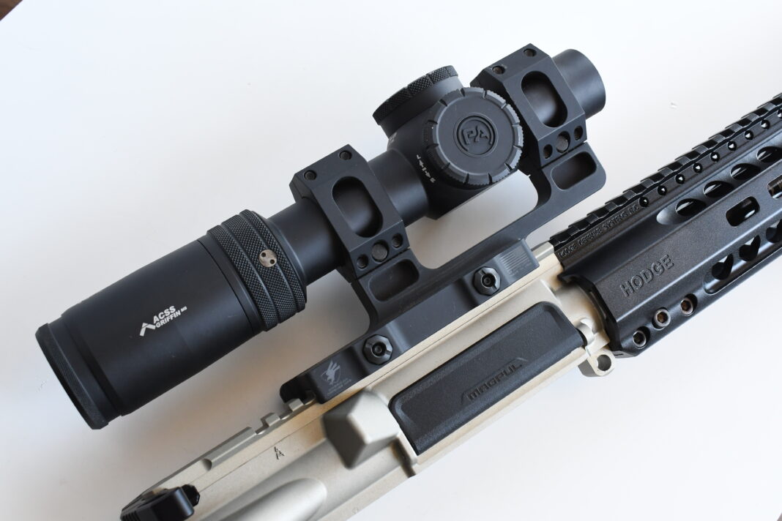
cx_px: 391
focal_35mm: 45
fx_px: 977
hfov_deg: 43.6
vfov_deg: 29.9
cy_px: 260
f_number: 11
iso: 1250
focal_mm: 30
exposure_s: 1/25
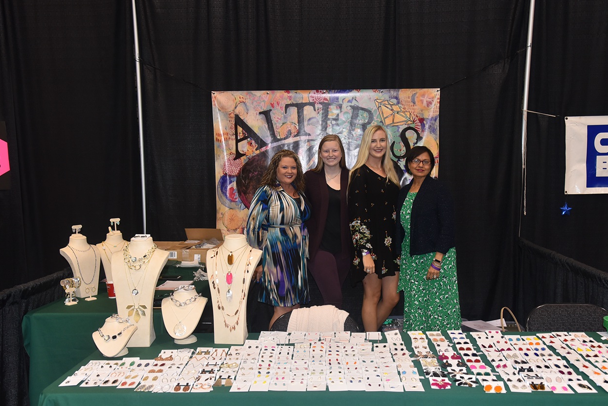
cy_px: 207
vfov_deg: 37.9
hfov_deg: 54.4
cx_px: 309
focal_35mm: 35
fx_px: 591
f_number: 5.6
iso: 720
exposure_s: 1/125
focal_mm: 34
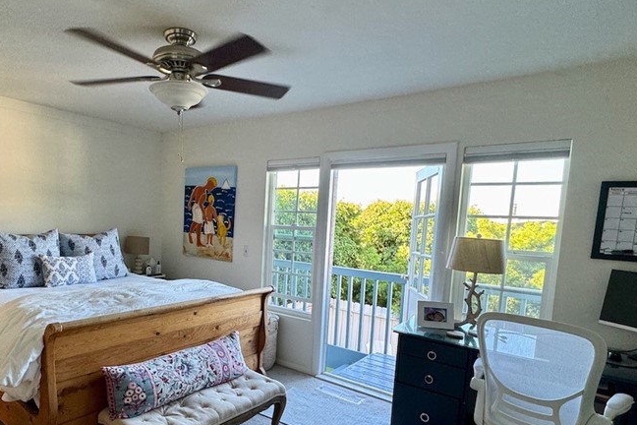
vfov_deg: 54.6
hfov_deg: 74.8
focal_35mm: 23
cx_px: 241
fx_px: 407
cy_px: 262
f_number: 2.2
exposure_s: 1/120
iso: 125
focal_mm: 2.22
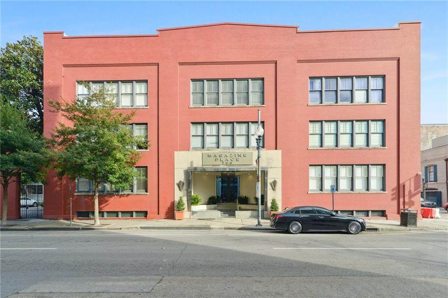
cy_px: 149
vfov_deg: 67.3
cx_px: 224
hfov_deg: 90.0
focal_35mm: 18
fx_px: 224
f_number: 10
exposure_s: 1/800
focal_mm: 18
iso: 1000
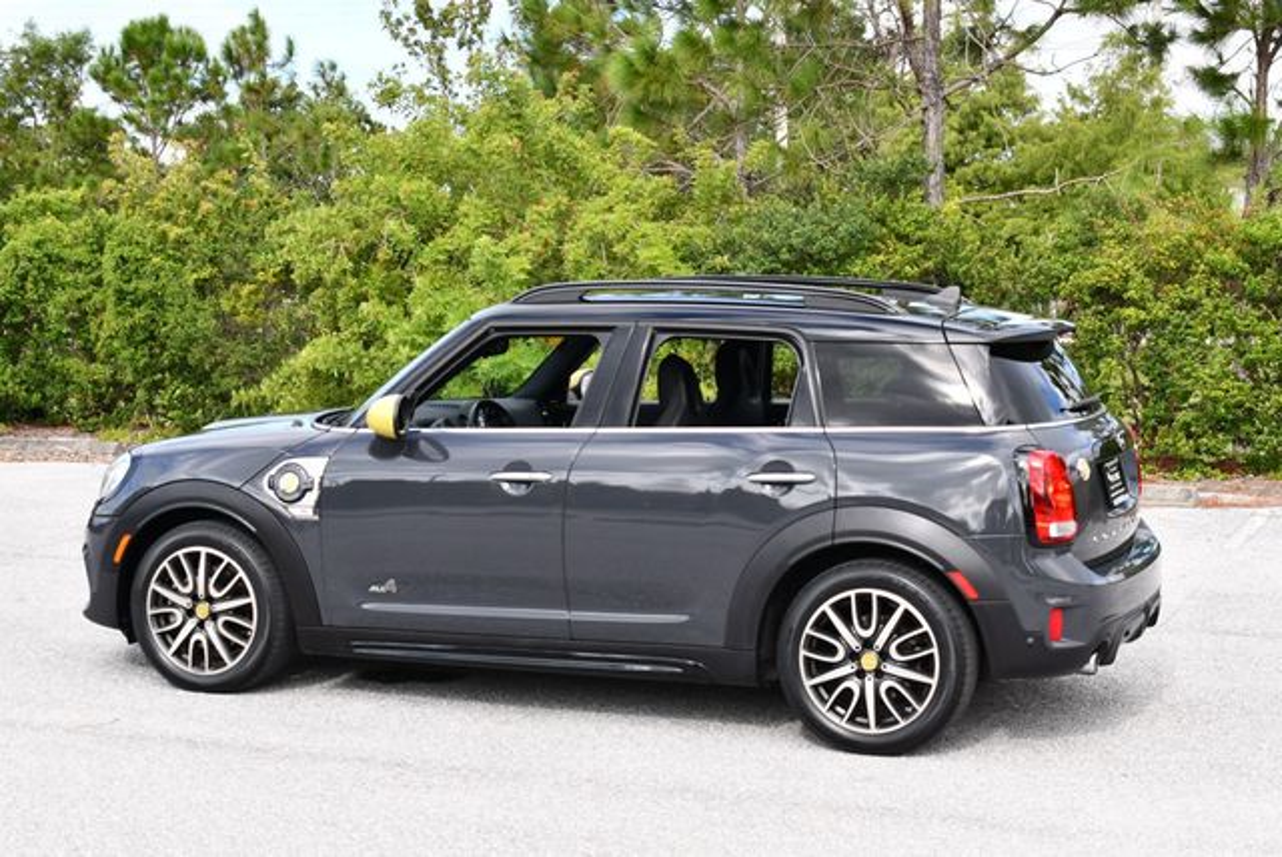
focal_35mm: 64
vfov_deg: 21.3
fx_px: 2281
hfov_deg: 31.4
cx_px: 641
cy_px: 428
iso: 200
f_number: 7.1
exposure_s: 1/250
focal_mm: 32
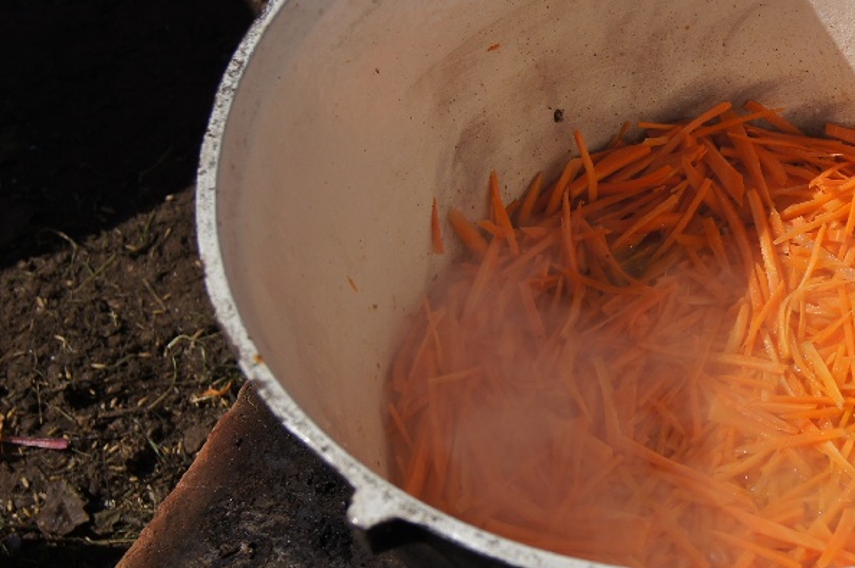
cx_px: 757
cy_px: 259
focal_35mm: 106
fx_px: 2516
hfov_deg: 19.0
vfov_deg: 12.9
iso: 100
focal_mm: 35
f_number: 5
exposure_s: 1/1600
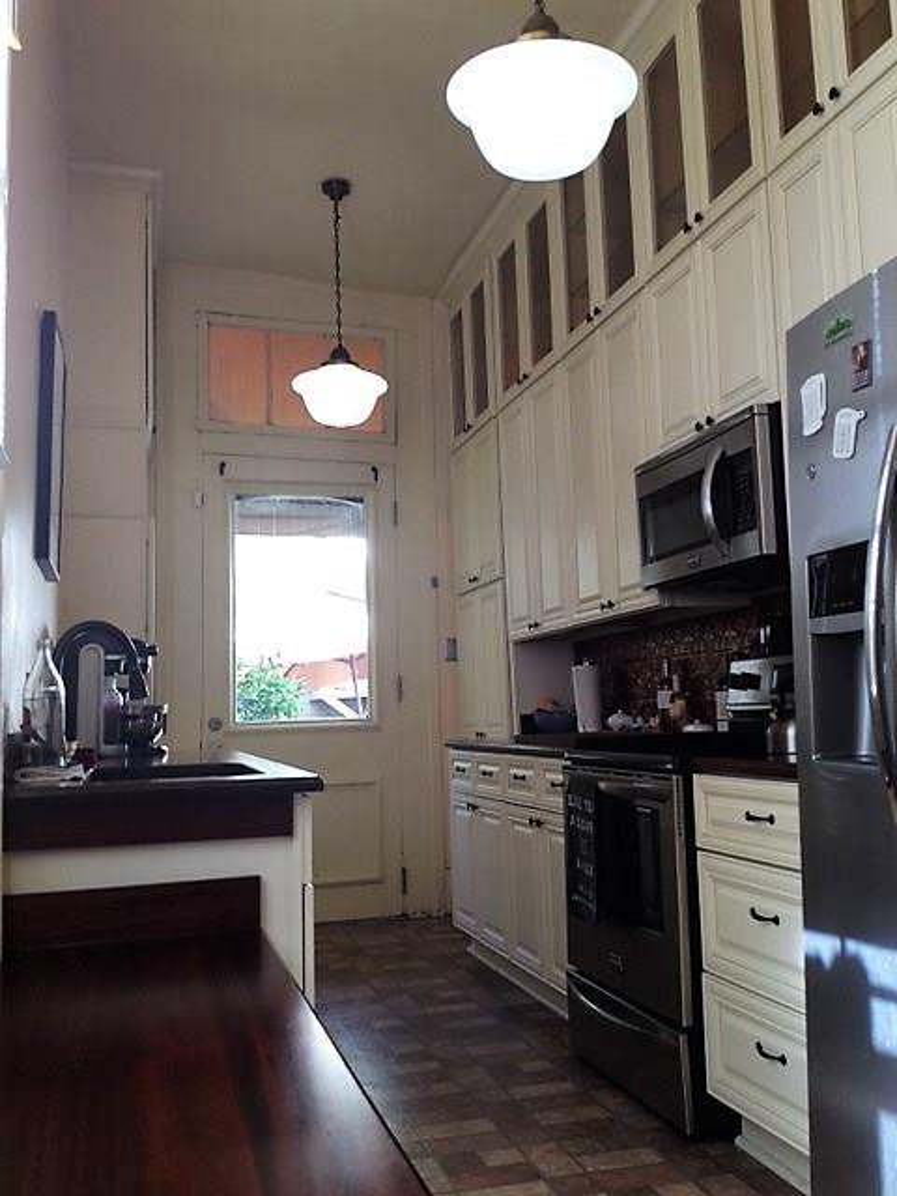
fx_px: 1209
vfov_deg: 52.6
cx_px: 448
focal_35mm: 35
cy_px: 598
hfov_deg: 40.7
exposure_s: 1/60
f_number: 2.4
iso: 50
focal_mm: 4.28
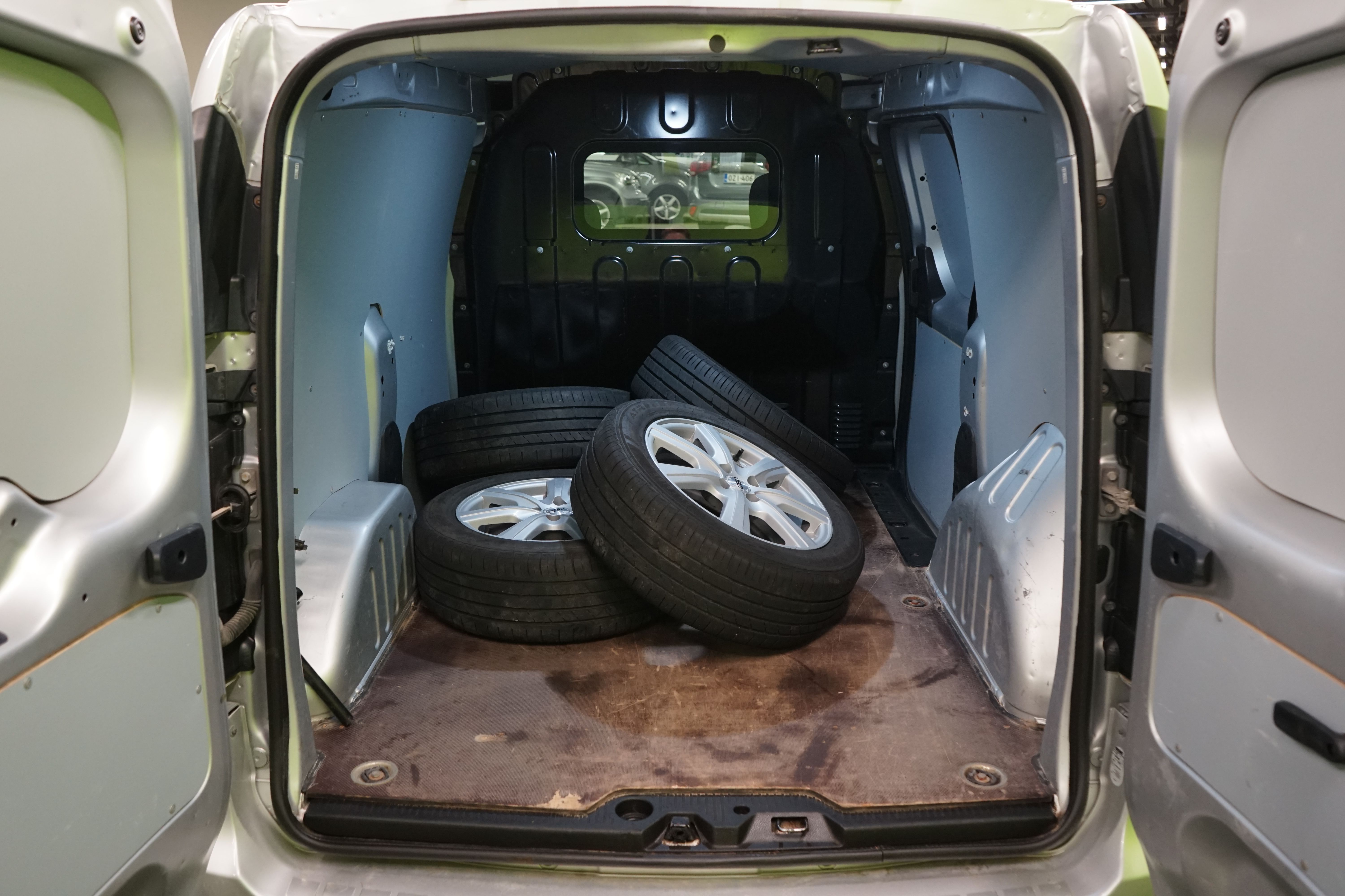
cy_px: 448
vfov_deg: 46.4
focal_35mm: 28
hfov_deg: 65.5
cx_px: 672
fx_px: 1046
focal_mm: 28
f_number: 5
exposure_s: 1/60
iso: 2000
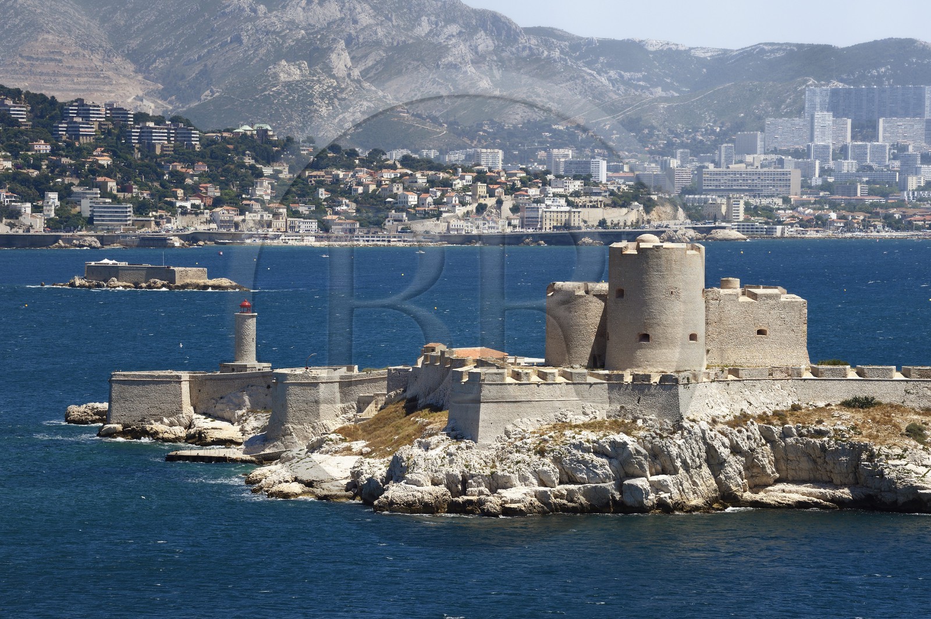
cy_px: 310
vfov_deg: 6.9
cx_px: 466
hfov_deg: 10.3
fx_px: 5168
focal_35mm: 200
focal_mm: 200
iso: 200
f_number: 11
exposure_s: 1/400
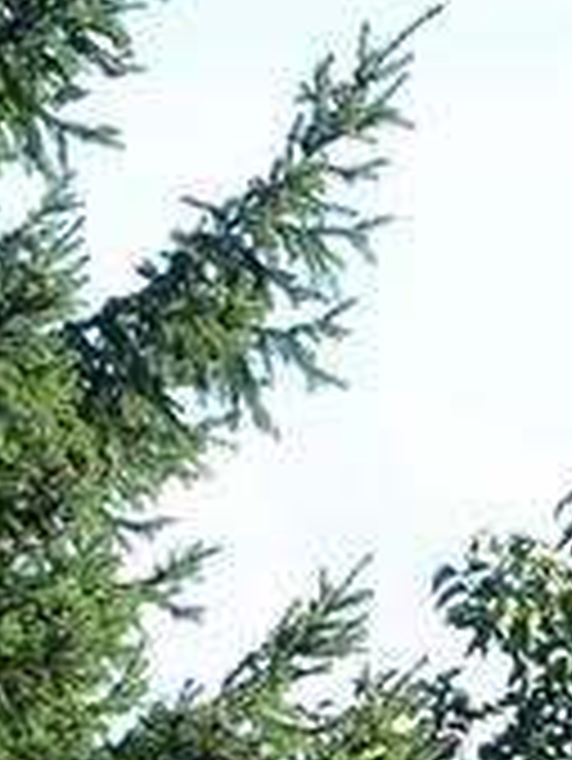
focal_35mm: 506
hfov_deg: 2.9
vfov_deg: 3.9
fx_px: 11134
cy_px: 1223
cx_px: 1254
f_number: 7.1
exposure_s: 1/800
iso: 800
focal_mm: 70
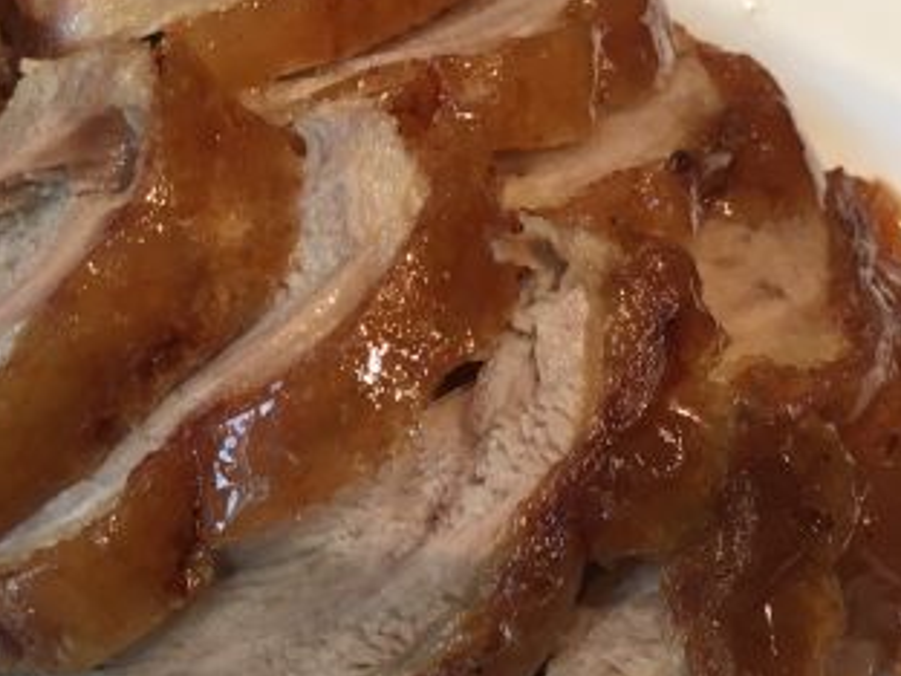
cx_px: 98
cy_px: 261
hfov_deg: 28.7
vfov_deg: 22.5
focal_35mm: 65
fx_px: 1692
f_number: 2.2
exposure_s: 1/33
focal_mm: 4.15
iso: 64
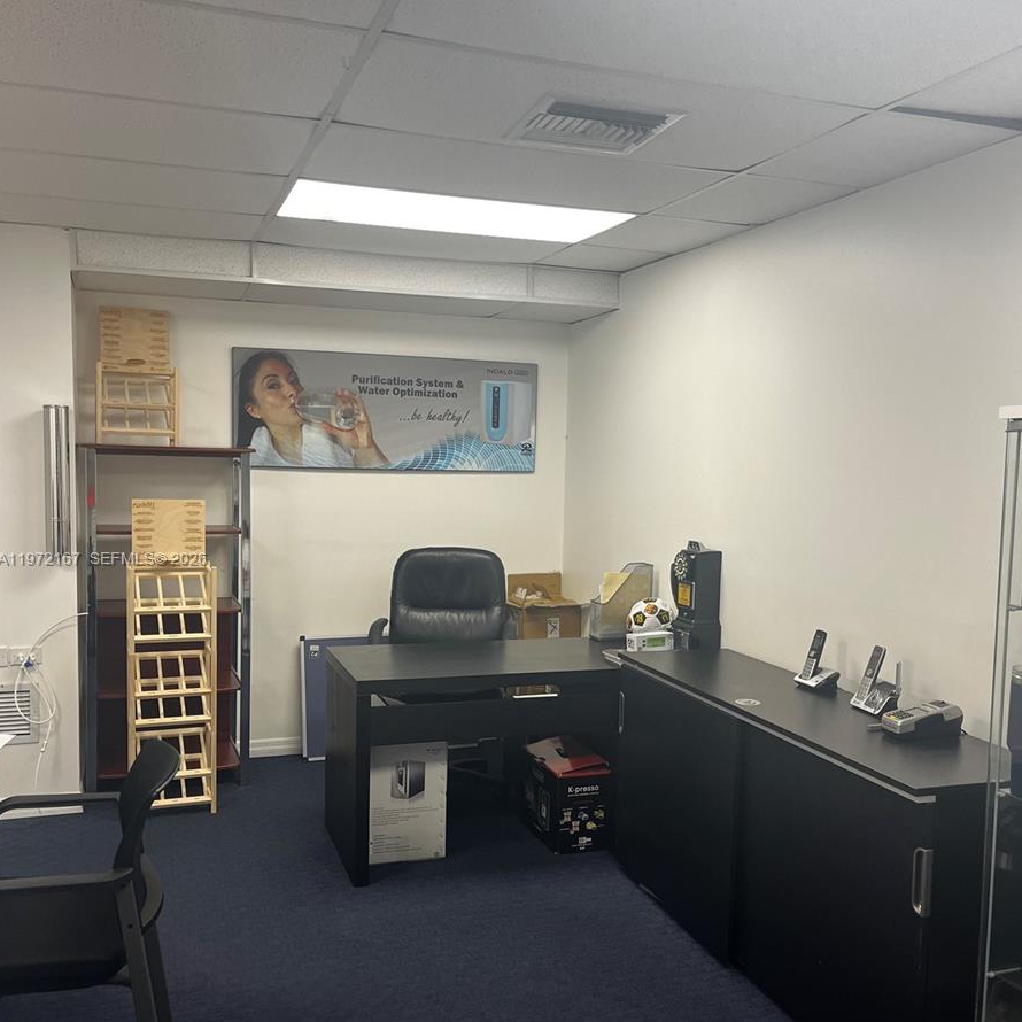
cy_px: 560
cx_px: 511
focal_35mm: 31
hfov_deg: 52.5
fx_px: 1035
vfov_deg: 52.4
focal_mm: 5.1
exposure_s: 1/120
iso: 100
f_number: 1.6
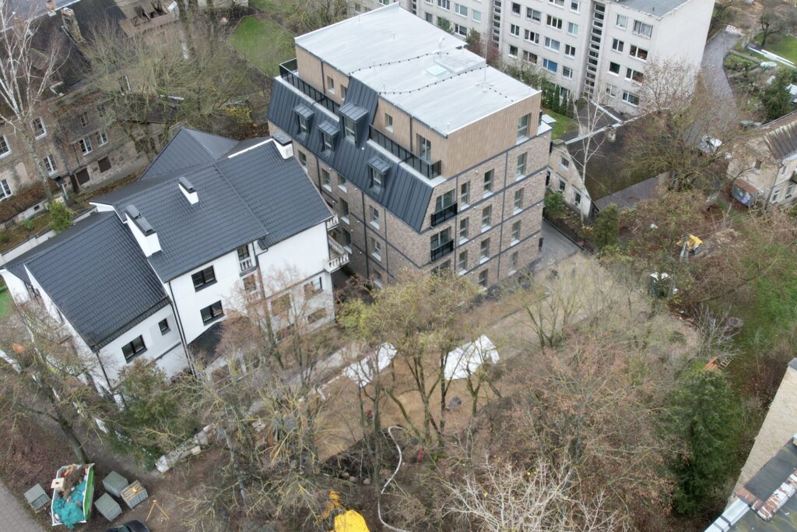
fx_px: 487
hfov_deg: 78.6
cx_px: 398
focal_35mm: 22
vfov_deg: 57.2
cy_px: 266
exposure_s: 1/80
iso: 140
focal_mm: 8.38
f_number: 2.8
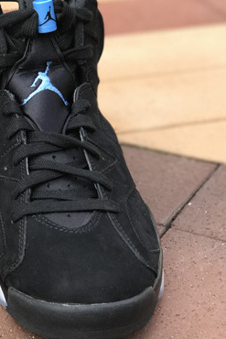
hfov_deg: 11.5
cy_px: 158
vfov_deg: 17.5
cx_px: -44
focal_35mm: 117
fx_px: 1101
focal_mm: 6.6
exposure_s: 1/100
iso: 32
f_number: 2.8
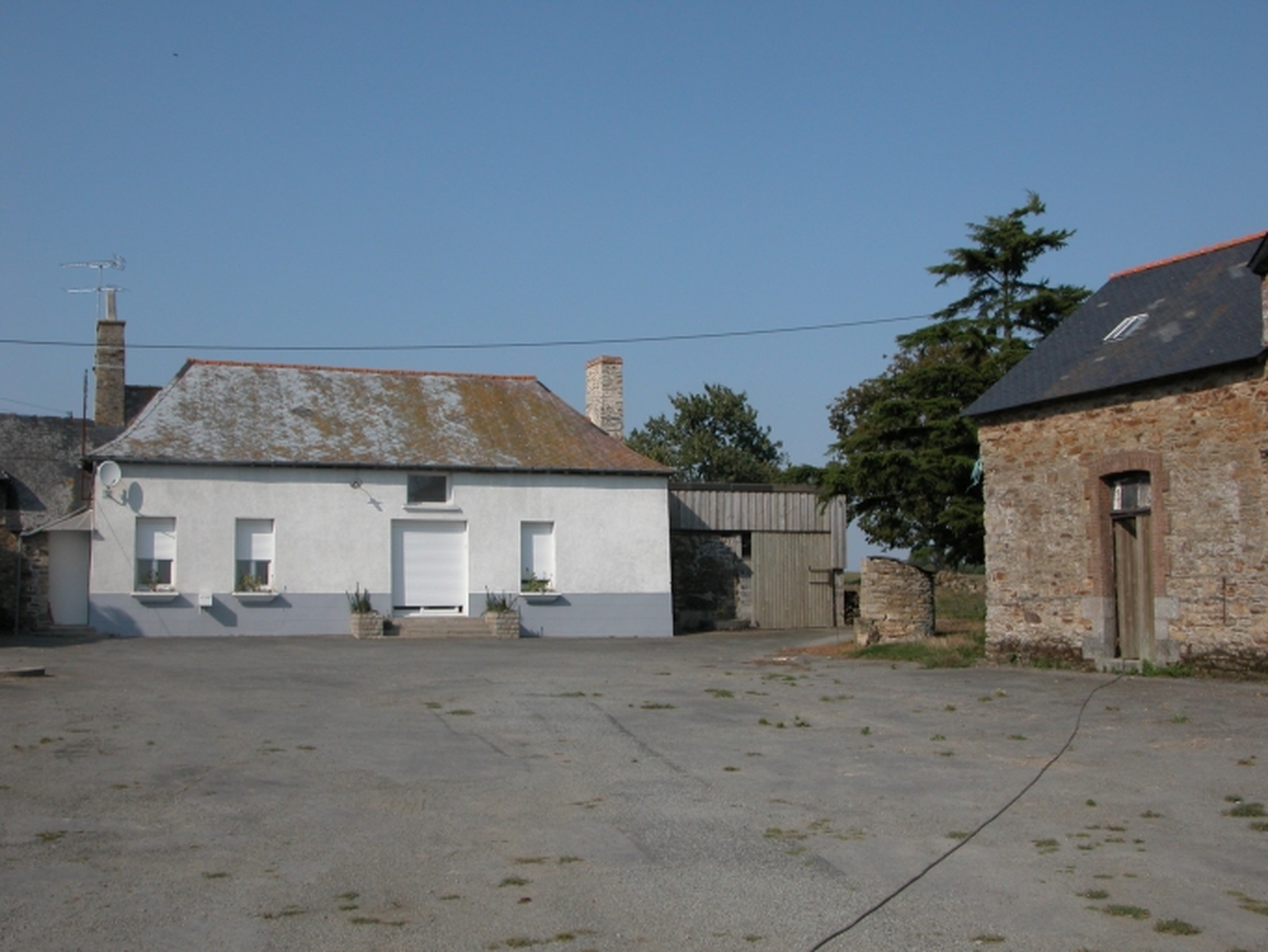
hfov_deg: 52.6
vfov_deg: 40.7
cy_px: 476
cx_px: 634
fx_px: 1283
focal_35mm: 35
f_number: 8
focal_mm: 8.9
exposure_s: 1/362
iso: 100
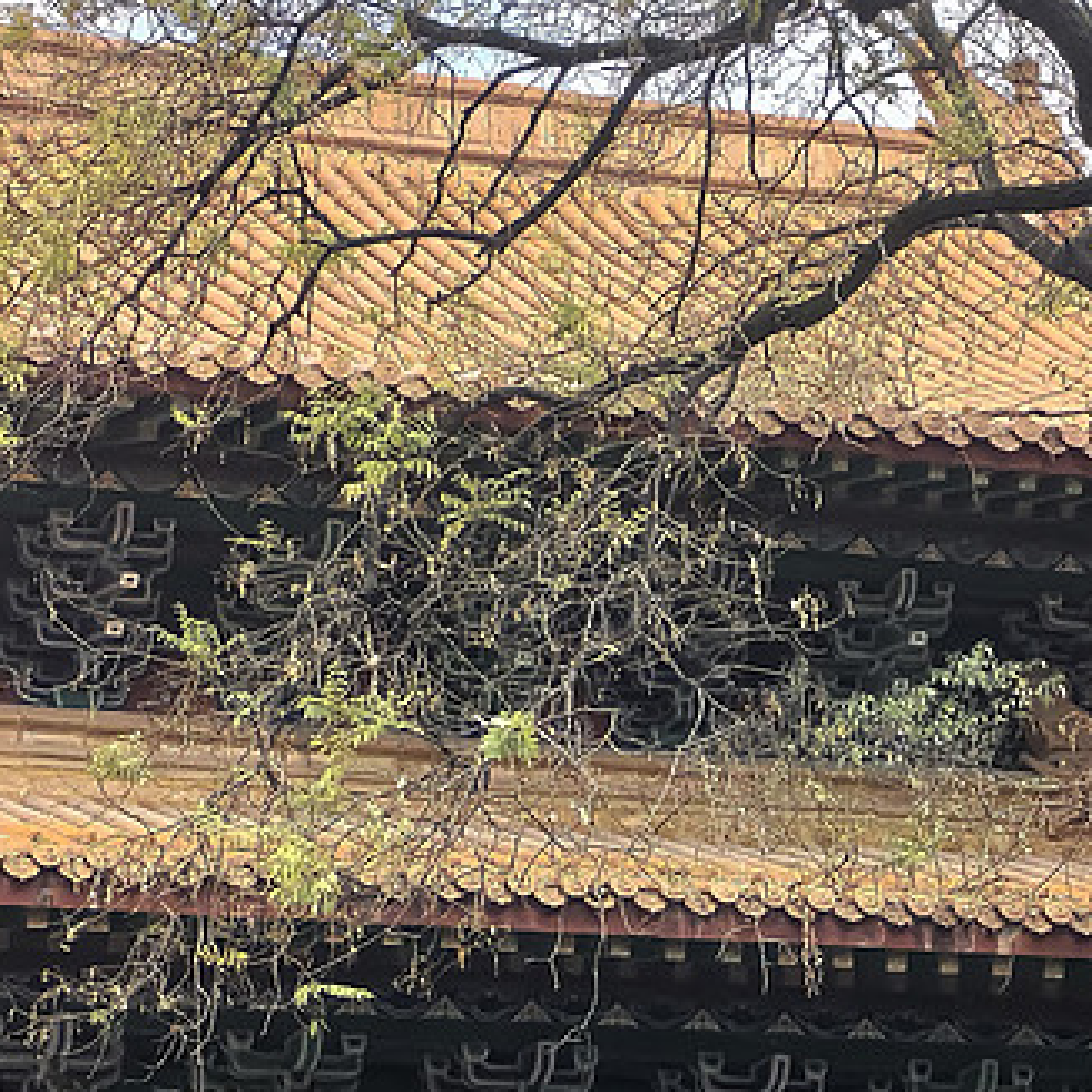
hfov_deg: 11.7
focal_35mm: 149
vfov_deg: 11.7
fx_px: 5318
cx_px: 678
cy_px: 832
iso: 100
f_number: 2
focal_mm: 5.75
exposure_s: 1/1087
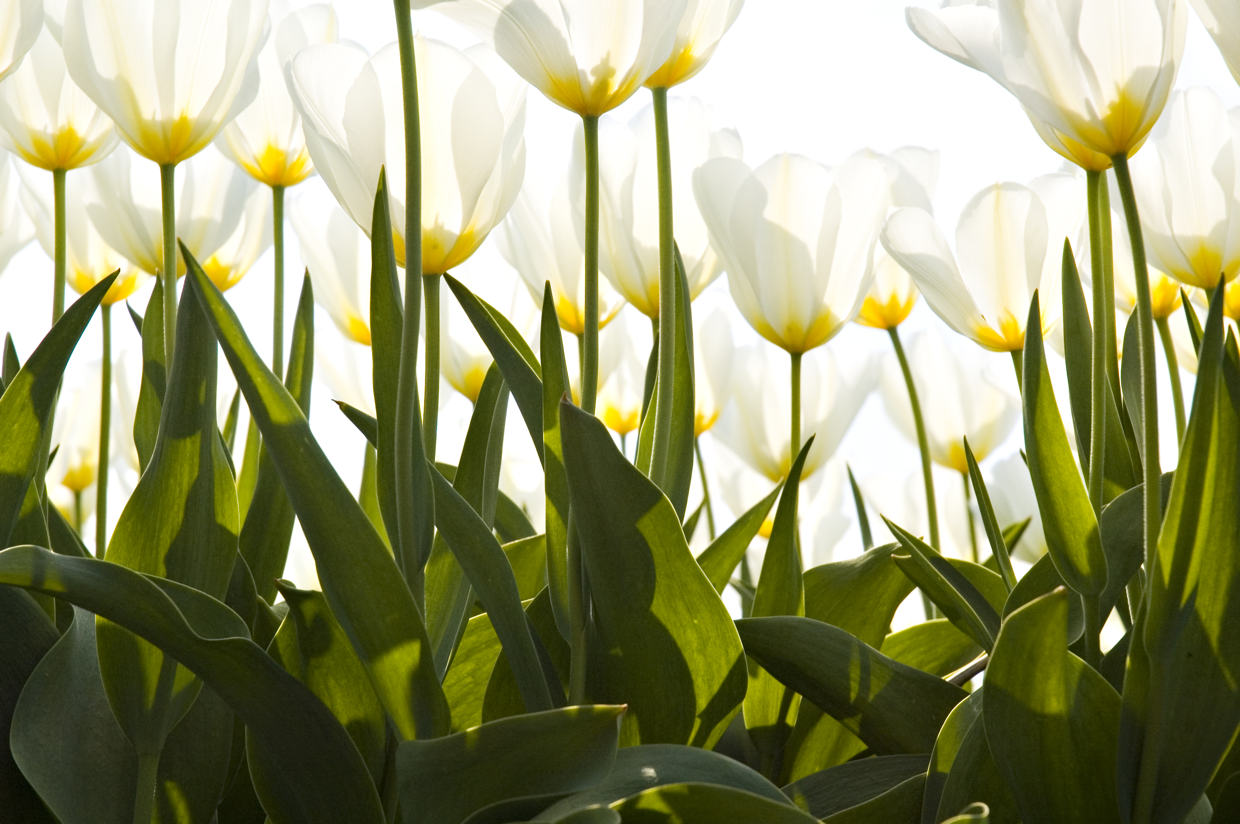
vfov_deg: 14.7
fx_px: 3200
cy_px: 412
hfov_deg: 21.9
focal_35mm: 93
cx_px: 620
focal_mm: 62
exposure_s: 1/200
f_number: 8
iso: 200
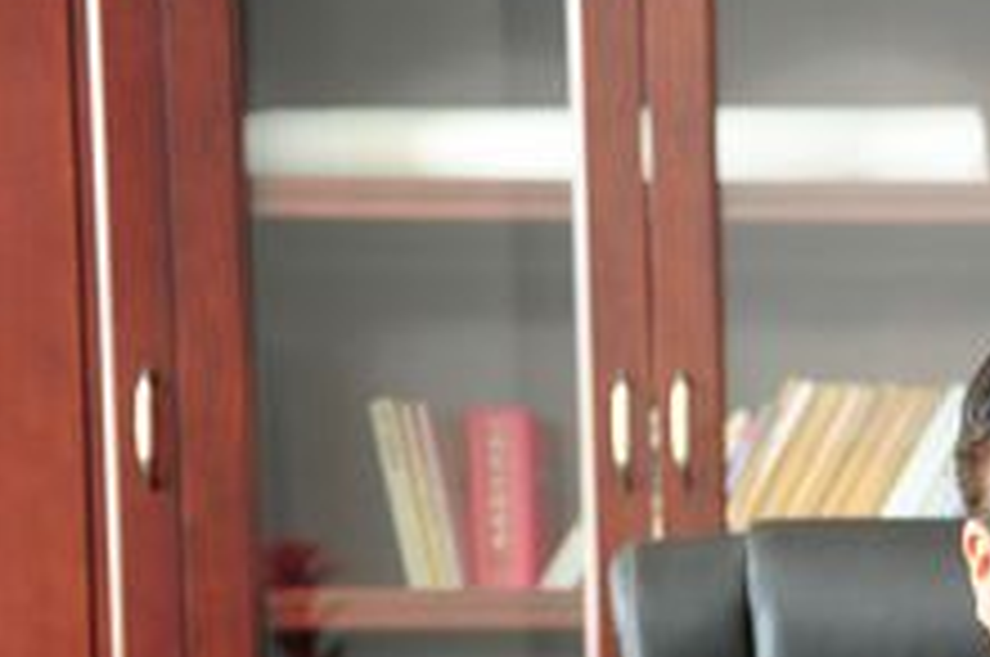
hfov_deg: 17.8
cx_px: 1202
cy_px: 835
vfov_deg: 12.2
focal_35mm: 109
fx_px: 2993
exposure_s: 1/80
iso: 400
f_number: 2.8
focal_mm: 40
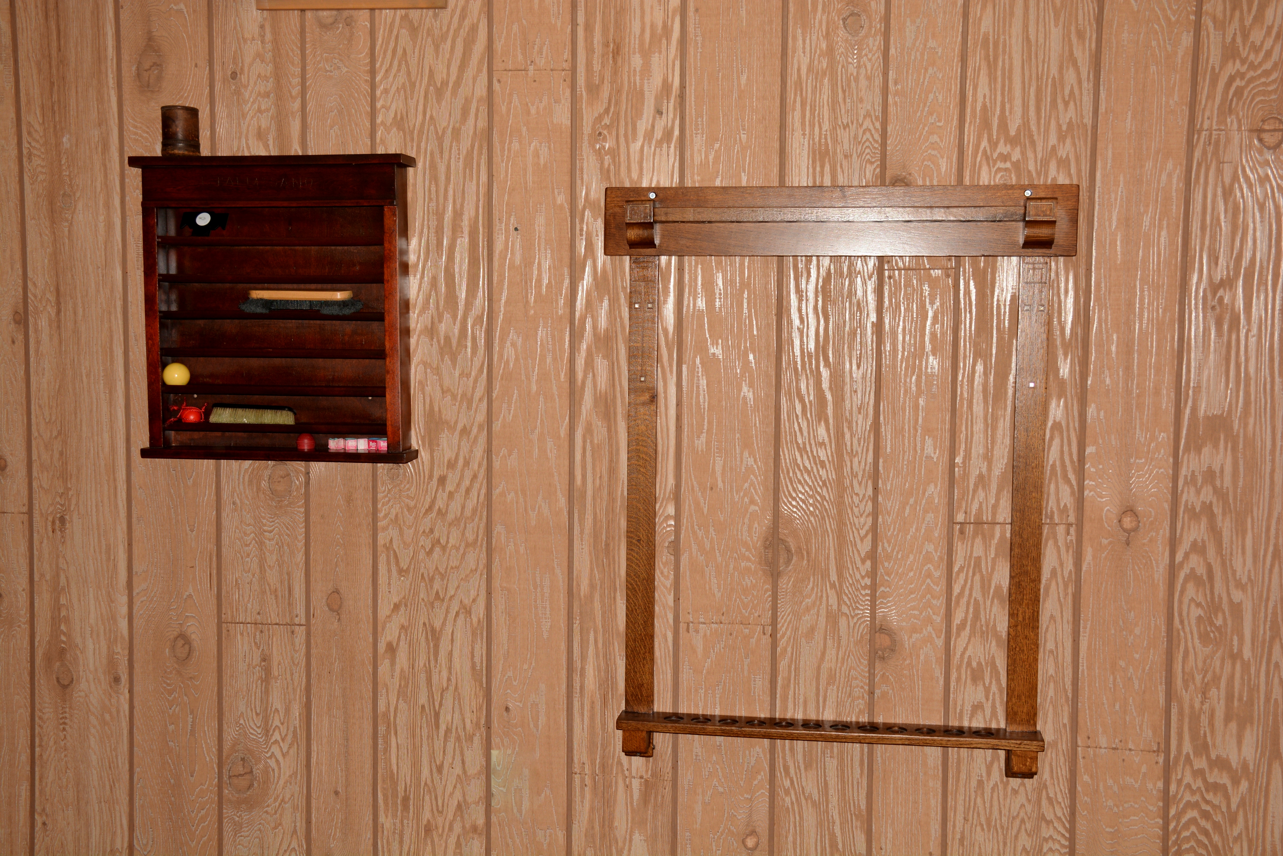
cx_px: 642
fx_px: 1443
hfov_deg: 47.9
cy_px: 428
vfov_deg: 33.0
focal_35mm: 40
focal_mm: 27
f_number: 5.6
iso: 200
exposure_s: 1/125
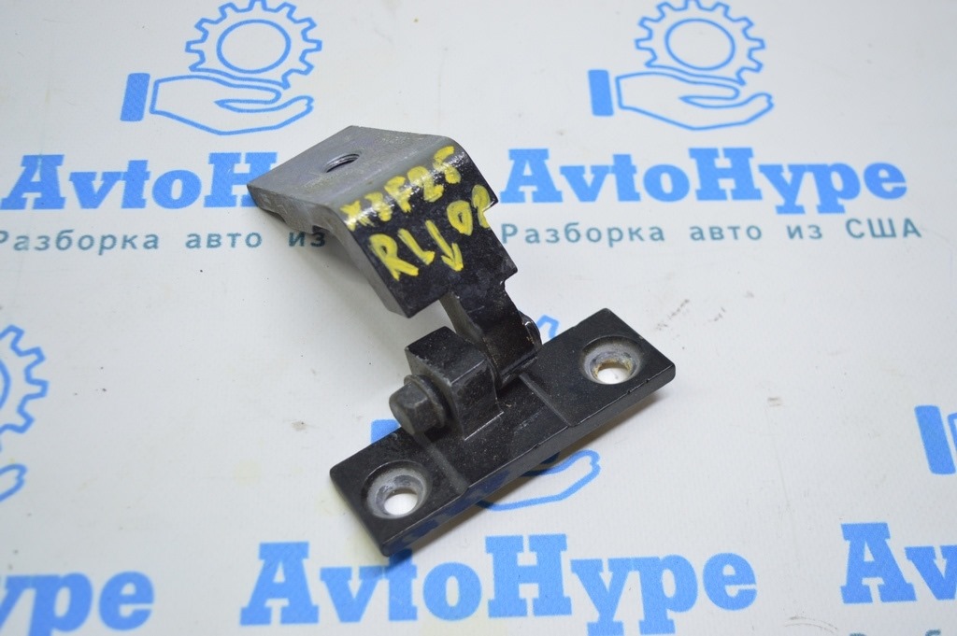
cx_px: 478
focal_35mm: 40
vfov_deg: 33.0
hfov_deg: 48.0
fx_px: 1076
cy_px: 318
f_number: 4
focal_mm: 27
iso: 400
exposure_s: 1/50
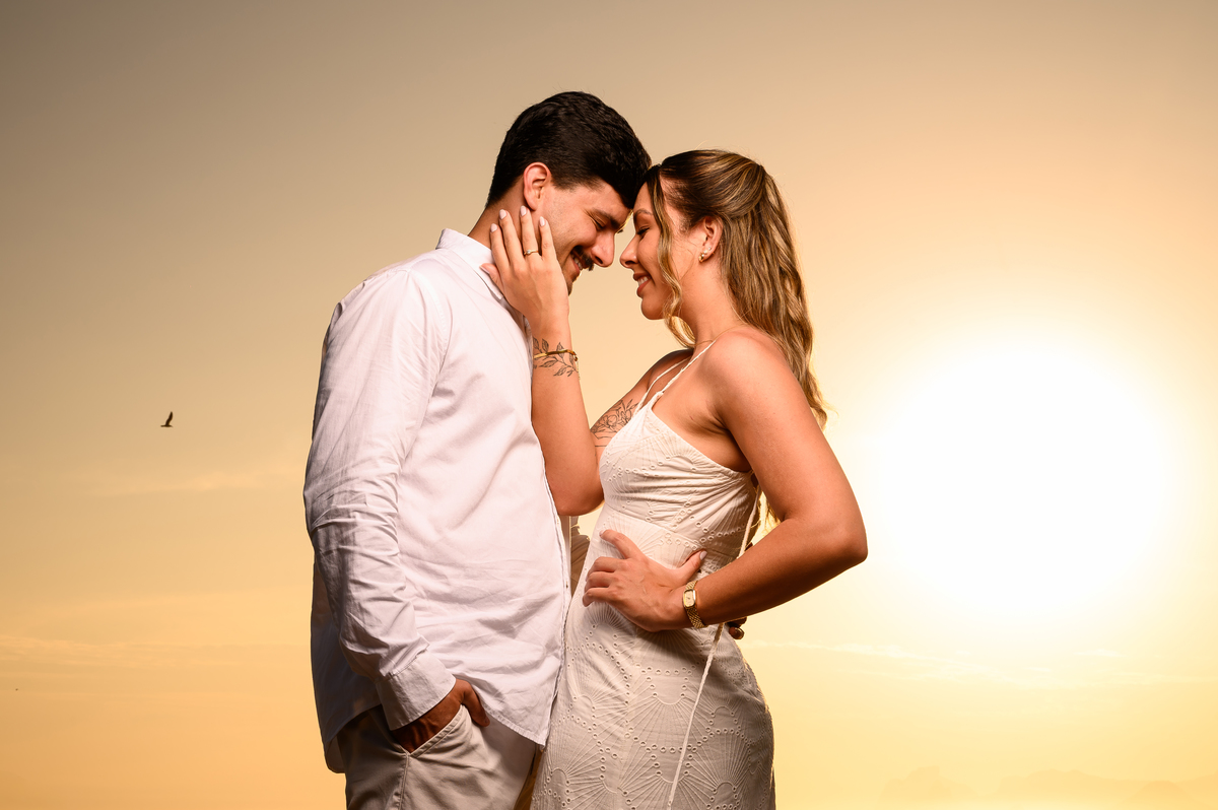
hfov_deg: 43.6
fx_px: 1521
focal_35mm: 45
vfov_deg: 29.8
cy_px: 405
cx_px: 609
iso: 50
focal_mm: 45
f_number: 13
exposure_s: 1/160
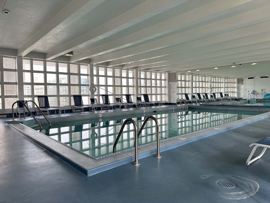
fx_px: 187
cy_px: 102
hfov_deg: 71.6
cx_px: 135
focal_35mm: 24
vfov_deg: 56.8
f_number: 1.78
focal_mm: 6.86
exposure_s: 1/199
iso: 80
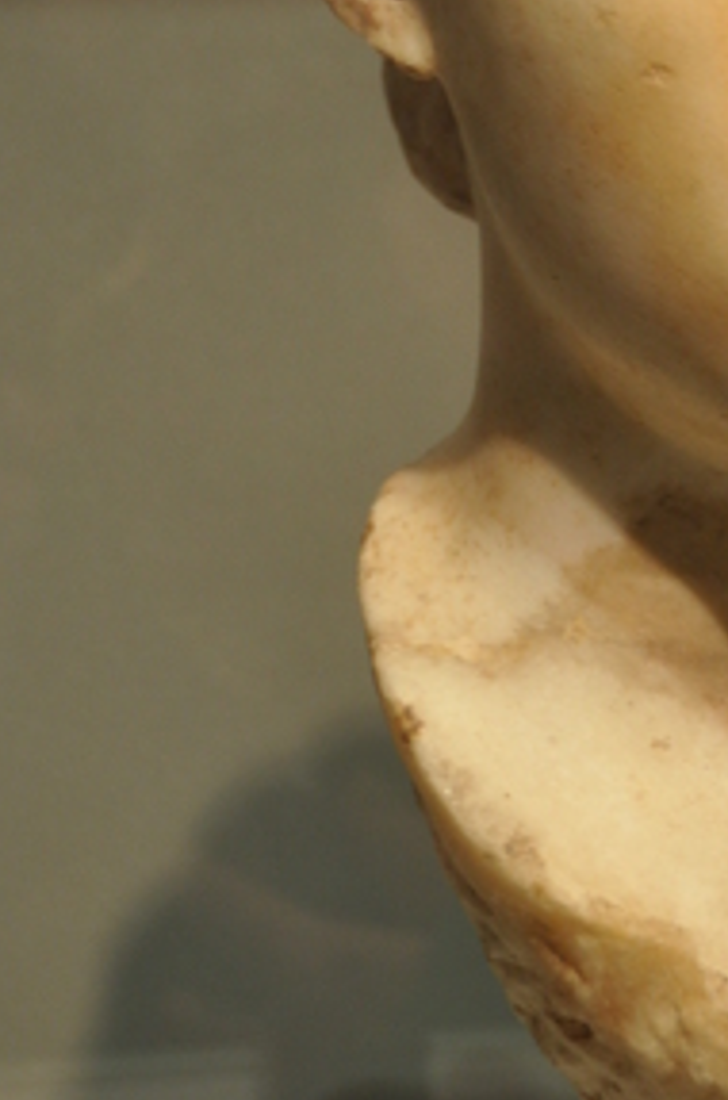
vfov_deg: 10.6
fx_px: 5913
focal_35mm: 194
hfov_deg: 7.0
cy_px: 176
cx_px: 822
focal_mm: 56
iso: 400
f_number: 4.8
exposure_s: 1/10
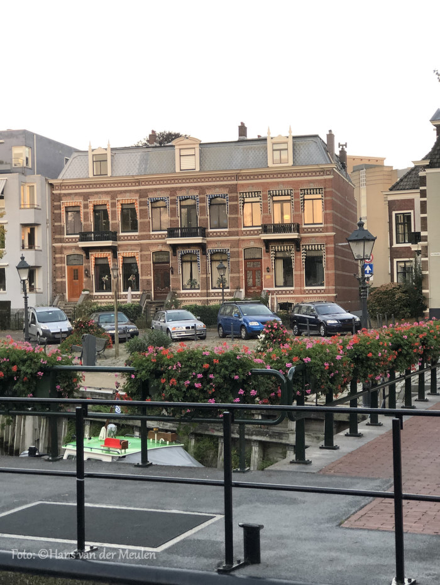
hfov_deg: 25.7
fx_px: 965
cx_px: 220
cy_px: 292
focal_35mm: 57
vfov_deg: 33.8
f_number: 2.8
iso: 100
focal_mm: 6.6
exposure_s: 1/120
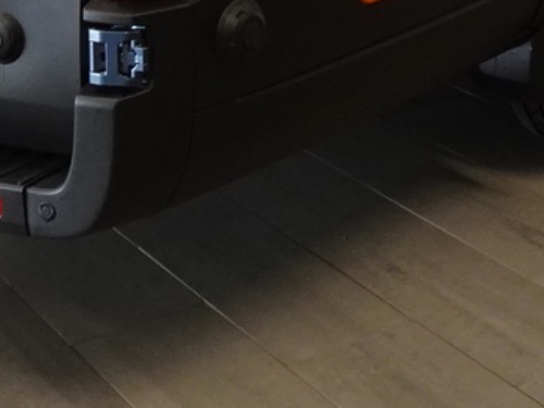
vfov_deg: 13.7
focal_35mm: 95
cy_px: -348
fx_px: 1493
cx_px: 262
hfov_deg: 20.6
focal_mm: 4.25
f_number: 3.5
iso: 250
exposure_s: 1/30
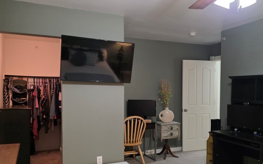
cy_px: 100
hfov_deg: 58.1
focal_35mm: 33
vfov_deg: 38.1
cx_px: 136
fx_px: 237
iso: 1000
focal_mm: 6.3
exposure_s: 1/120
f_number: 1.7
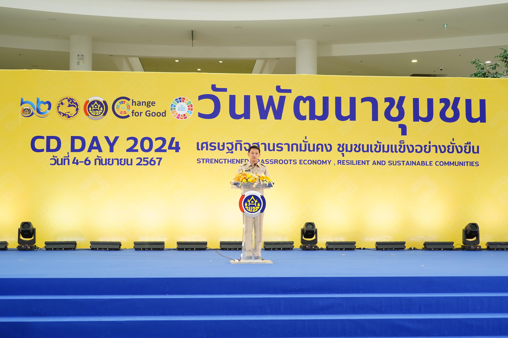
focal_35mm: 49
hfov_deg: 40.3
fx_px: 691
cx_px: 254
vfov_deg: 27.5
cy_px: 169
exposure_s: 1/80
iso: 640
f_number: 4.5
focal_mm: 49
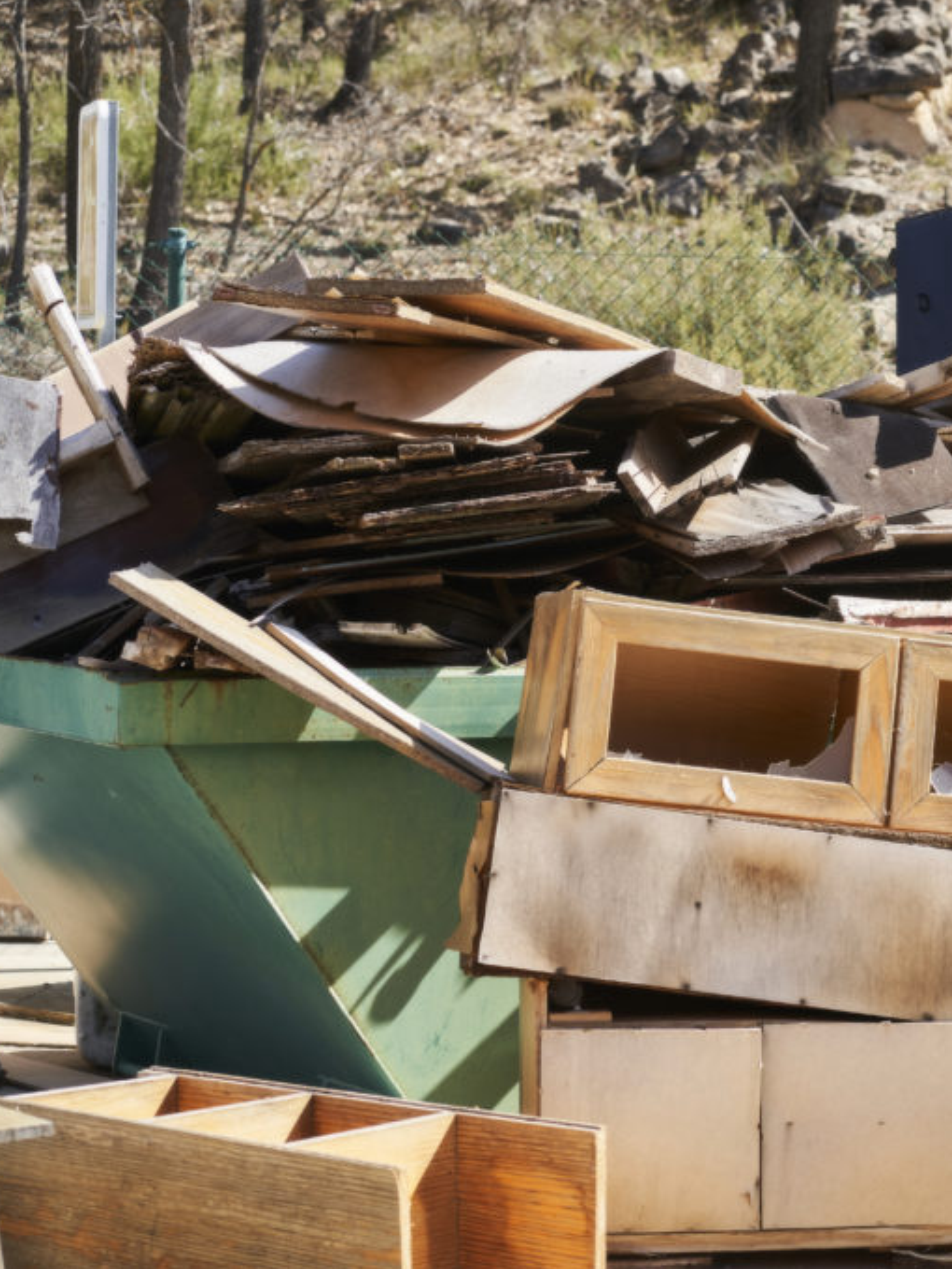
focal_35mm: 123
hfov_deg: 11.9
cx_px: 915
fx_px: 4510
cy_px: 634
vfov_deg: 16.0
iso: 250
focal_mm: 85
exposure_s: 1/800
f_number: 5
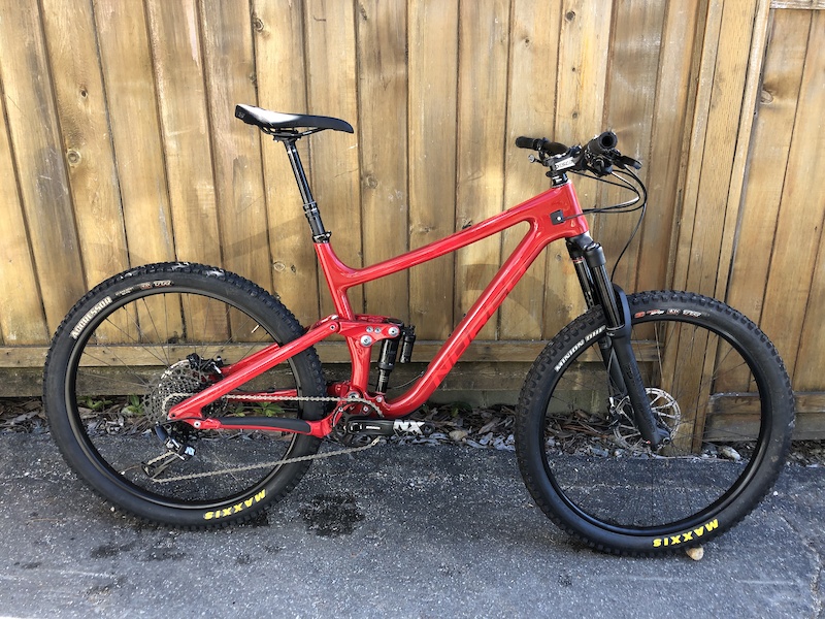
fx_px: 667
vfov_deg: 49.7
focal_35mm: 28
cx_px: 412
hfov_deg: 63.4
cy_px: 310
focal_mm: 3.99
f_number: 1.8
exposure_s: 1/120
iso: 32
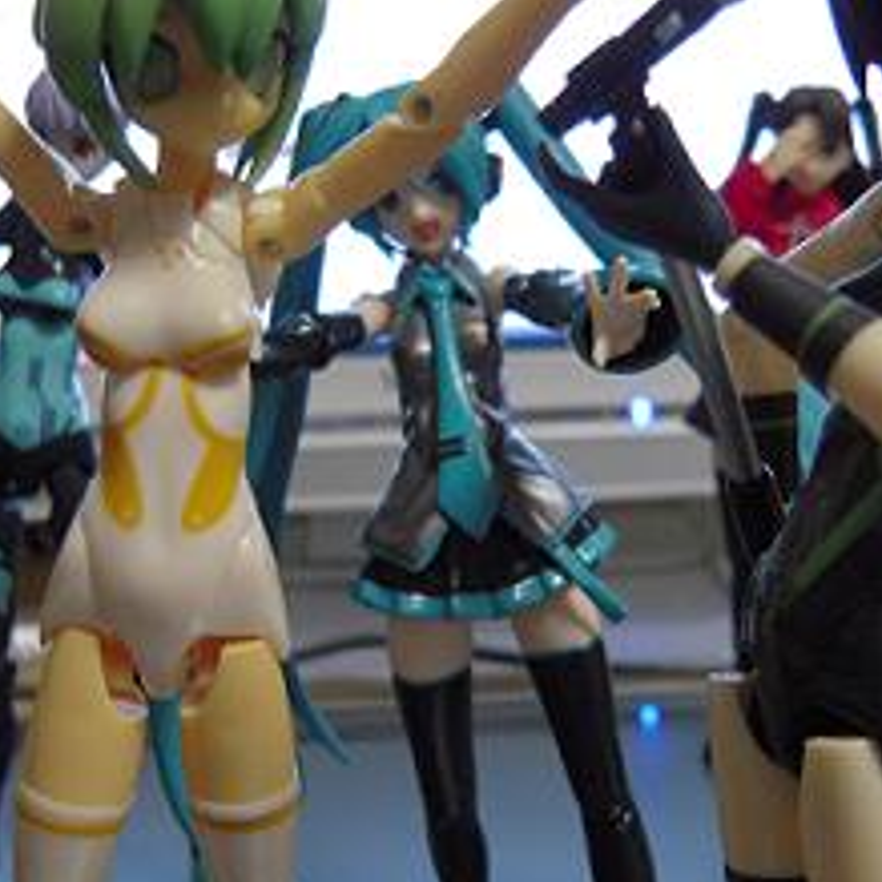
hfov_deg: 32.1
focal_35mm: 53
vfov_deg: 32.2
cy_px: 447
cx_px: 544
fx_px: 1528
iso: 400
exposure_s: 1/20
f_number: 2.7
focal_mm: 5
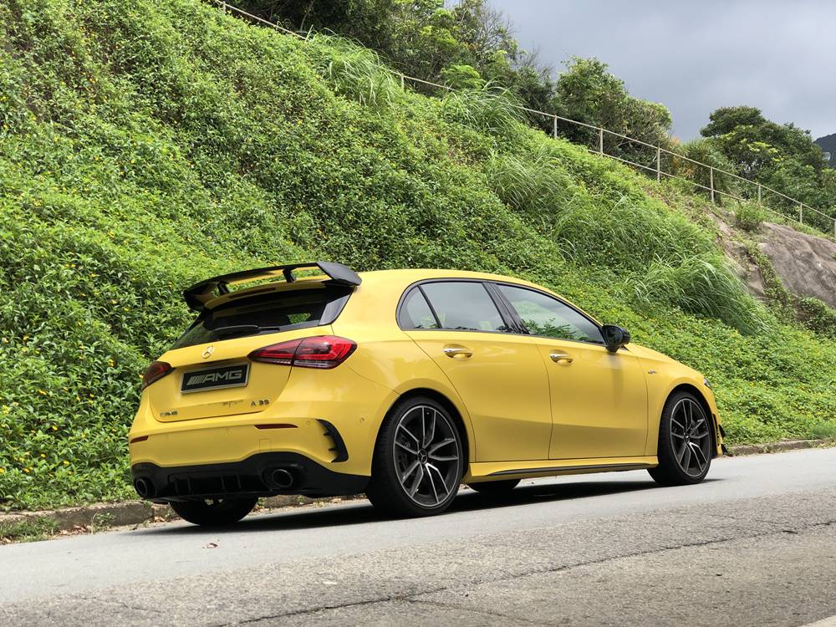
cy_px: 314
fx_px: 1377
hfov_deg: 33.8
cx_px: 418
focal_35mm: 57
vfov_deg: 25.7
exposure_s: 1/704
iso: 32
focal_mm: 6.6
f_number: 2.8
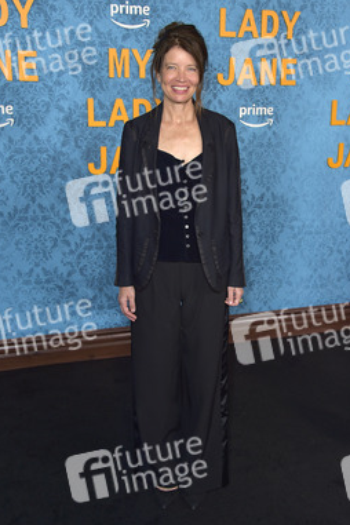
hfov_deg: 31.9
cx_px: 177
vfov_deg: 46.4
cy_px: 263
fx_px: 612
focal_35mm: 42
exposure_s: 1/200
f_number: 6.3
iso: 640
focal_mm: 40
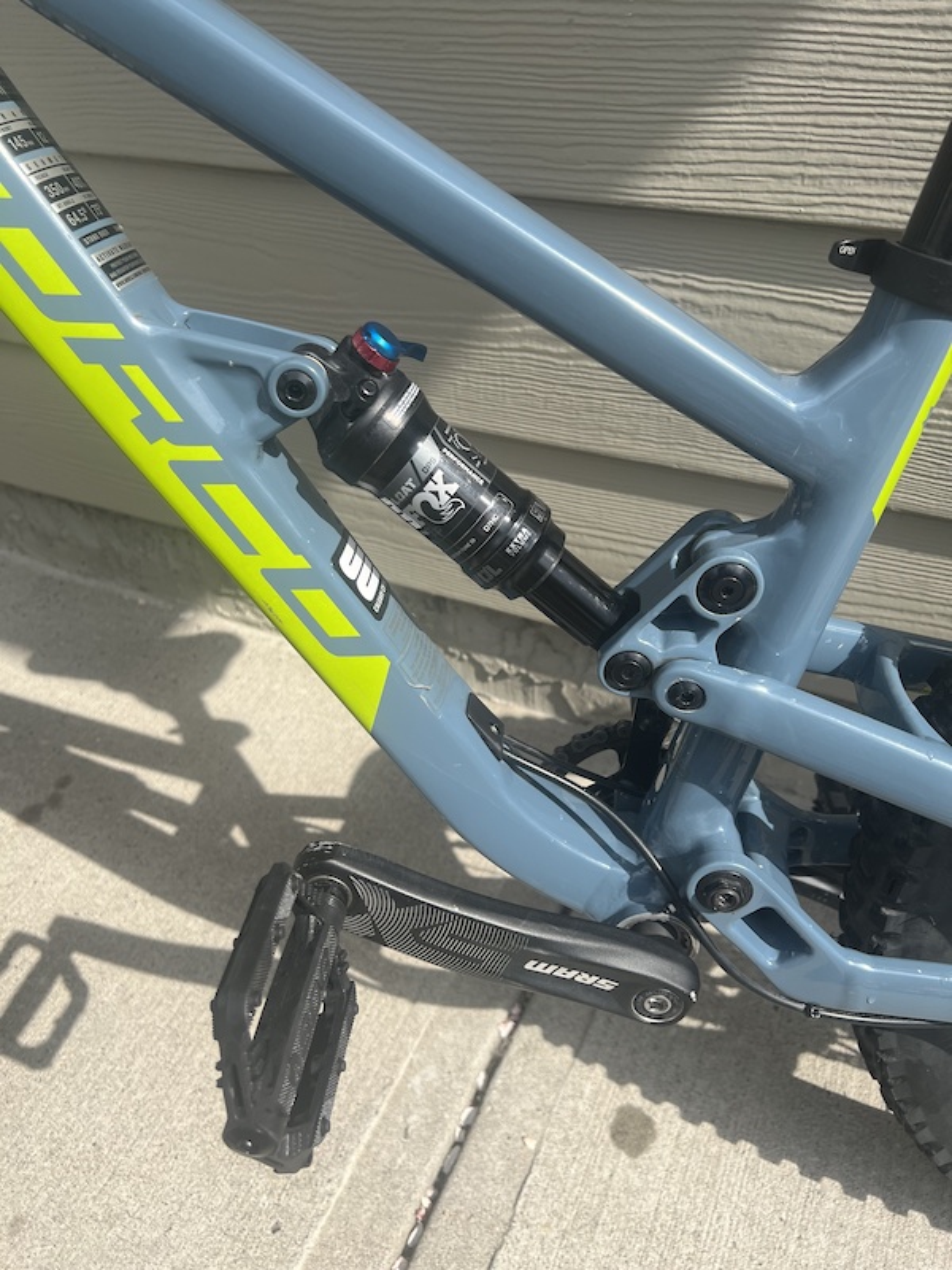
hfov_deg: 53.1
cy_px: 635
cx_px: 476
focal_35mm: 26
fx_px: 953
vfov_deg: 67.3
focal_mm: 5.7
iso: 50
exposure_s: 1/3077
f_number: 1.5
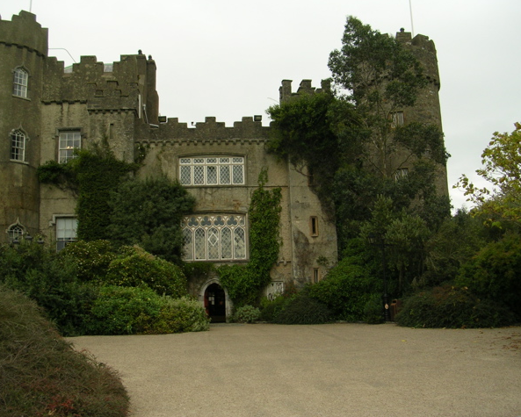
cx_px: 257
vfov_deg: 37.4
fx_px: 617
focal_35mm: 40
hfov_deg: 45.8
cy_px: 208
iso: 50
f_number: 2.8
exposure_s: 1/250
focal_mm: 5.8
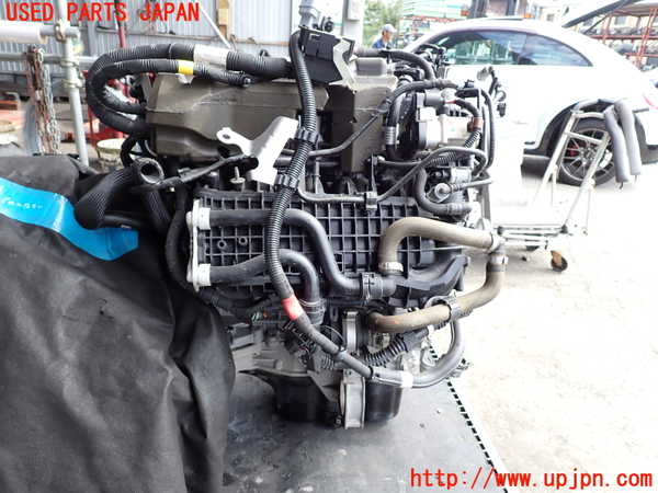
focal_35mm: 25
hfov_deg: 69.4
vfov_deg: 54.9
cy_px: 246
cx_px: 329
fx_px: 475
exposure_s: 1/160
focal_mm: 4.5
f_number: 2.8
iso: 100
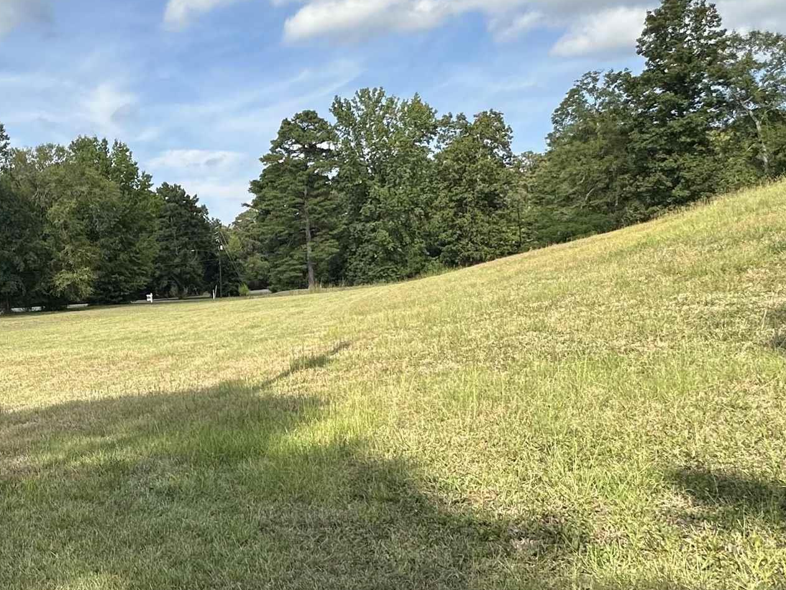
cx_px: 40
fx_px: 772
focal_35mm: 34
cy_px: 301
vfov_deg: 41.8
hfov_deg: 47.0
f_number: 2.2
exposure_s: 1/1366
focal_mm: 2.22
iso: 40
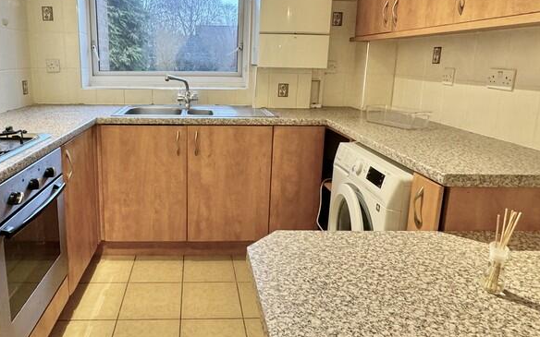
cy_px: 134
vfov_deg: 47.3
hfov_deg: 69.5
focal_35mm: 26
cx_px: 208
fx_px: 383
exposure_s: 1/50
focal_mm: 2.22
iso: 250
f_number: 2.2
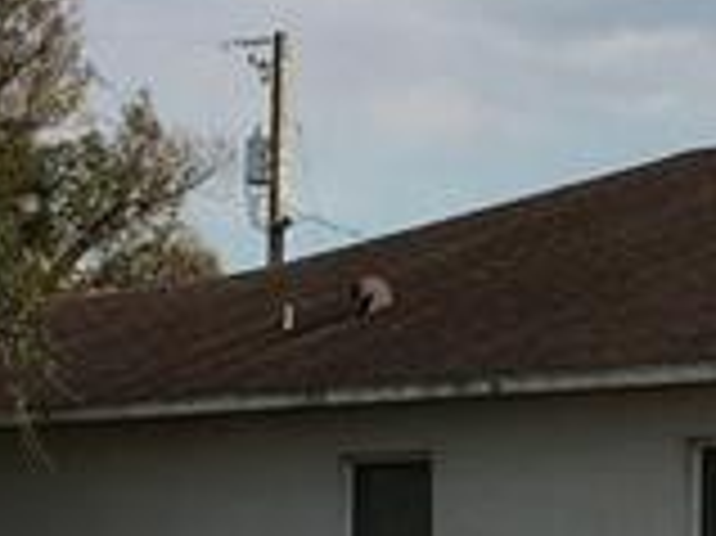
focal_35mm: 140
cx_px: 806
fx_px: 2894
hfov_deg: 13.8
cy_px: 653
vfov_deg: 10.4
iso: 25
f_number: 2.2
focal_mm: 4.15
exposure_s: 1/1789
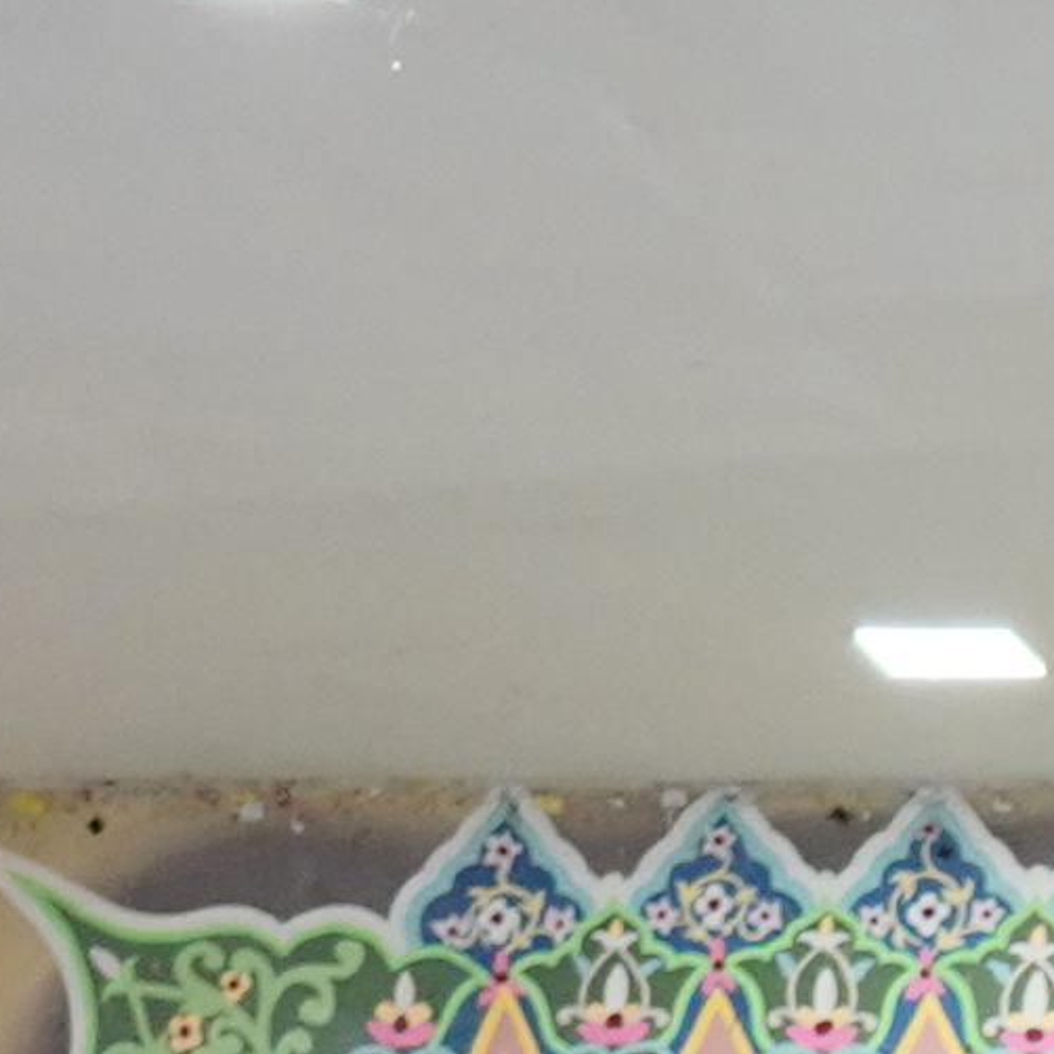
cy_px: 2098
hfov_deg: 6.6
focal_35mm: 240
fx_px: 8268
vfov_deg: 7.0
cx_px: 3294
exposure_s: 1/125
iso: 1000
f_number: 2.8
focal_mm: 24
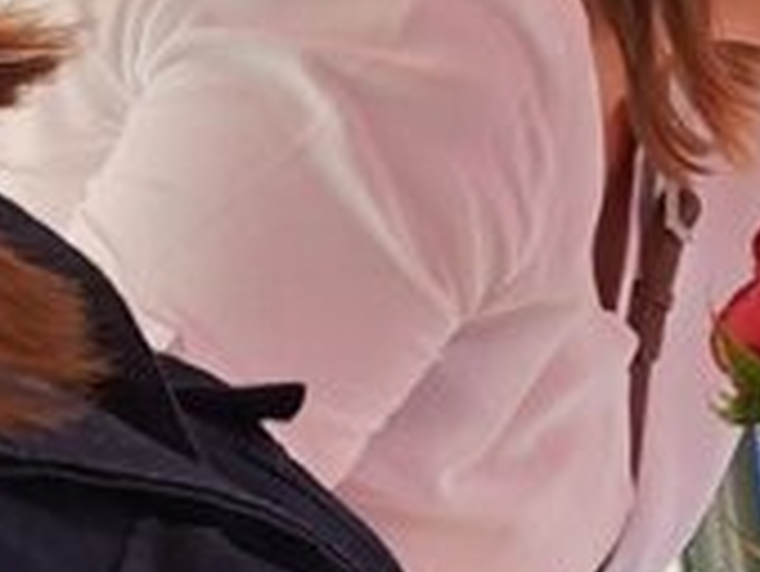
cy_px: 270
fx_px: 3054
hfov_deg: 12.1
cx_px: 1668
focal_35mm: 139
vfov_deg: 10.7
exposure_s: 1/1427
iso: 40
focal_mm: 5.54
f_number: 1.8
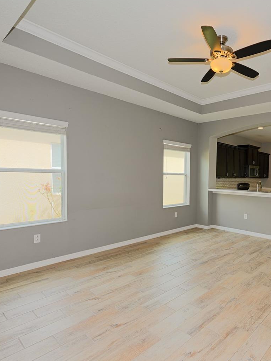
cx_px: 204
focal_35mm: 22
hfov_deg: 58.4
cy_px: 183
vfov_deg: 77.0
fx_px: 227
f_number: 4
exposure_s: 1/60
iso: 900
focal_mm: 14.5
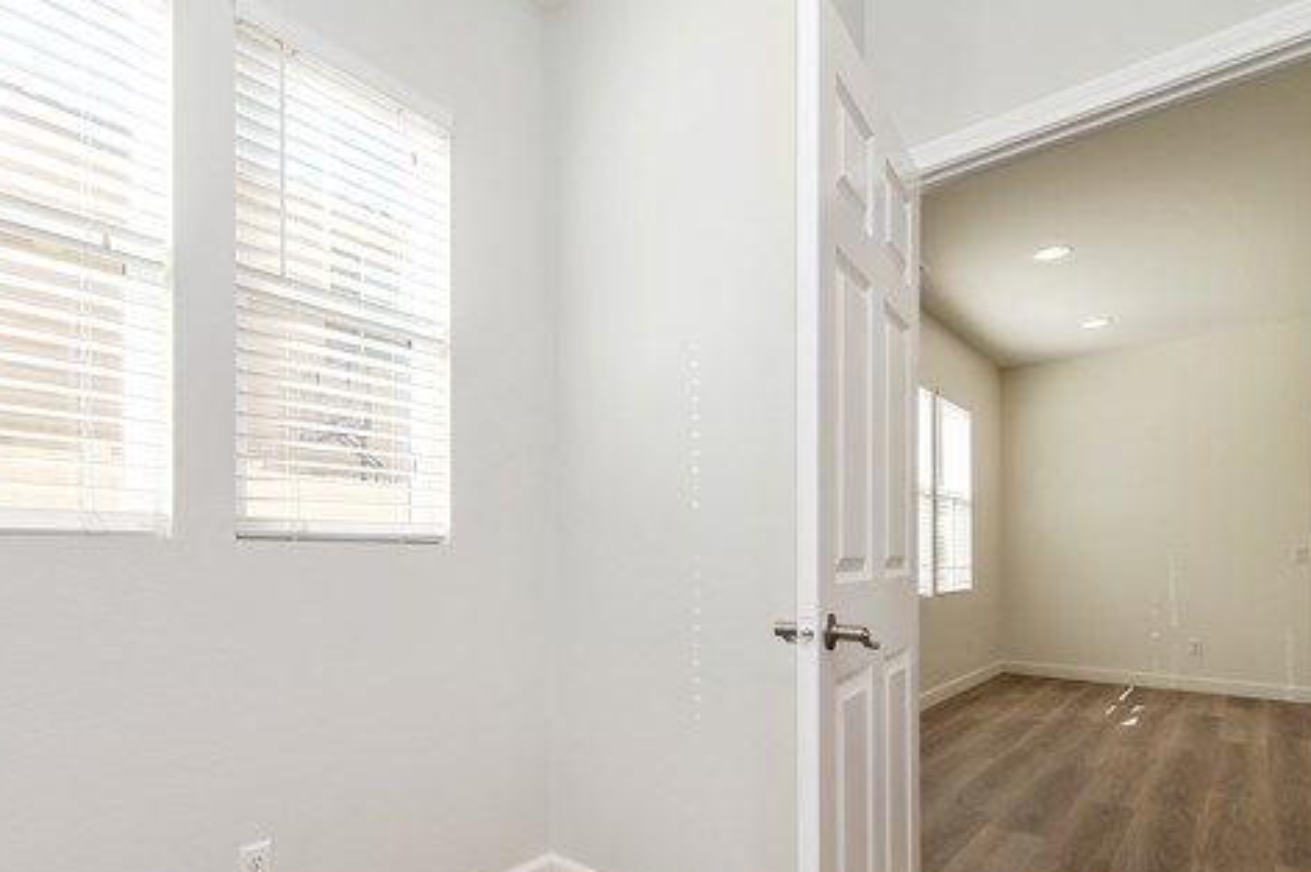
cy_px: 569
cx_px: 544
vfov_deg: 63.1
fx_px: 691
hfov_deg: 86.2
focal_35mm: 19
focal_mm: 14
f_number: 5.6
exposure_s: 1/125
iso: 125
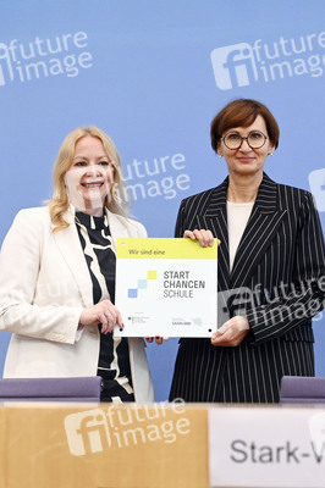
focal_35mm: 49
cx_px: 162
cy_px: 244
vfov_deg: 40.4
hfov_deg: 27.5
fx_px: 665
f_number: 5
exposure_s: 1/640
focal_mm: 49
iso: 4000
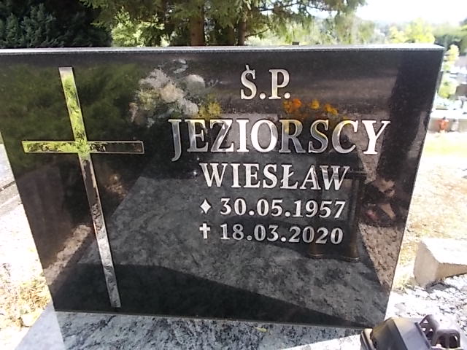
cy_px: 175
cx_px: 234
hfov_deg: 67.3
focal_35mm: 26
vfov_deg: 53.1
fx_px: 351
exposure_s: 1/125
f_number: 3.2
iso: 80
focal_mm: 4.6
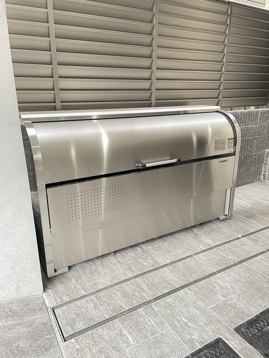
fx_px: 269
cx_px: 134
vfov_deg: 67.3
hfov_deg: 53.1
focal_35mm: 26
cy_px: 179
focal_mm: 4.2
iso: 125
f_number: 1.6
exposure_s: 1/63
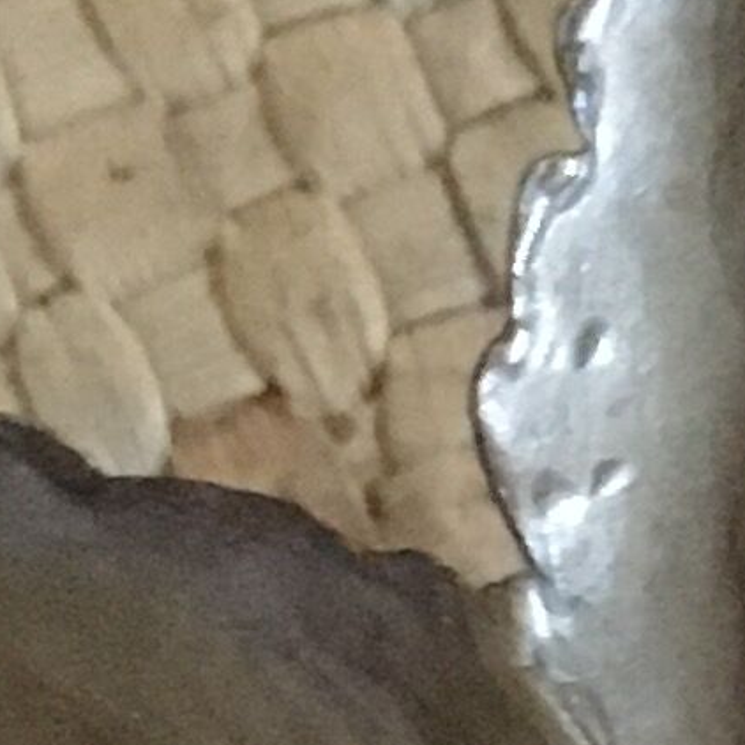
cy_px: 828
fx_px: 5966
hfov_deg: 6.9
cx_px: 1548
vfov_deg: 7.1
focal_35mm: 245
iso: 320
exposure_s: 1/17
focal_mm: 4.15
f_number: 2.2
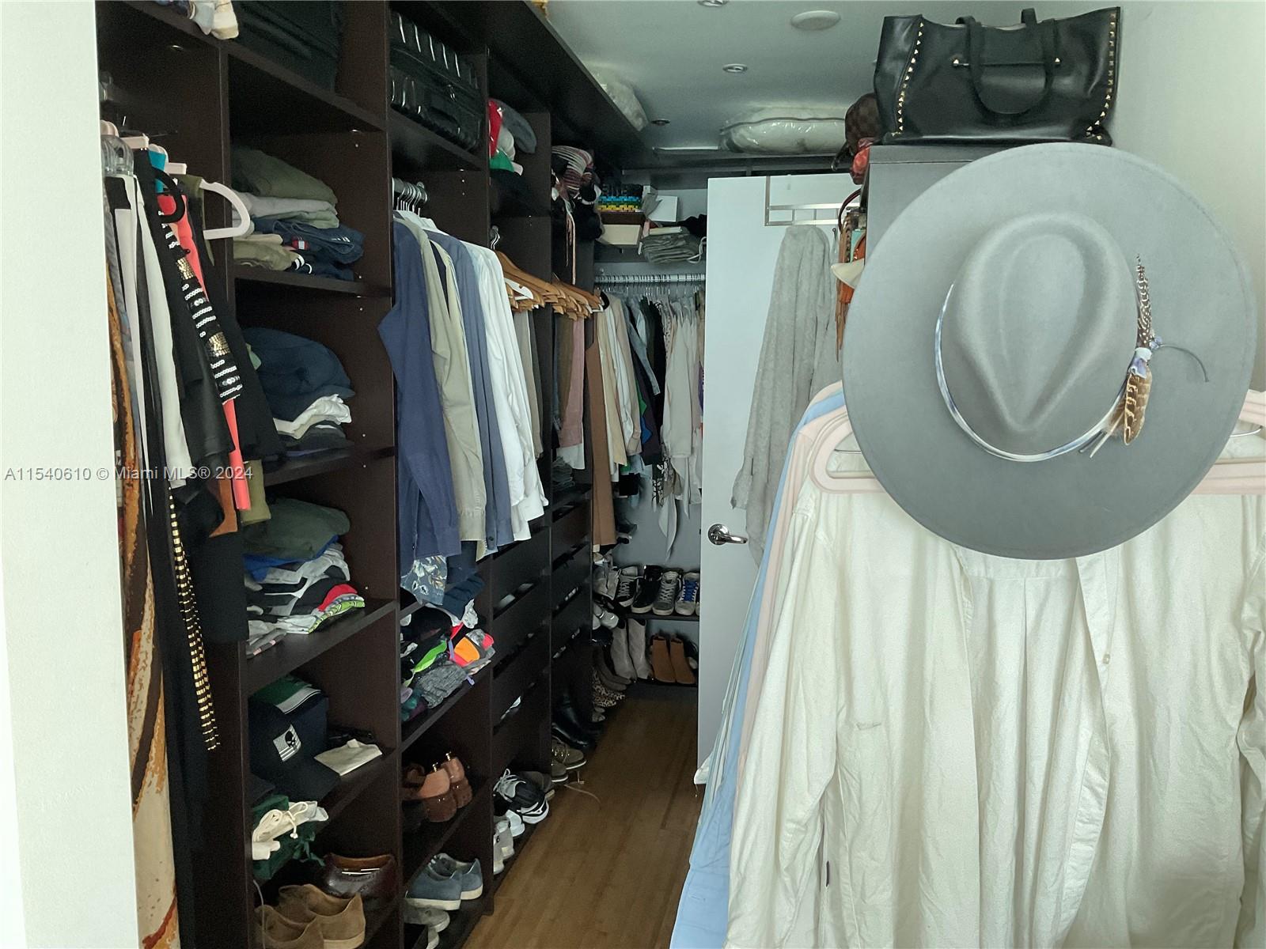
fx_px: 1061
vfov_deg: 48.2
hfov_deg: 61.7
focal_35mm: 29
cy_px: 474
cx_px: 633
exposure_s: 1/78
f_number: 1.8
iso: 64
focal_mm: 3
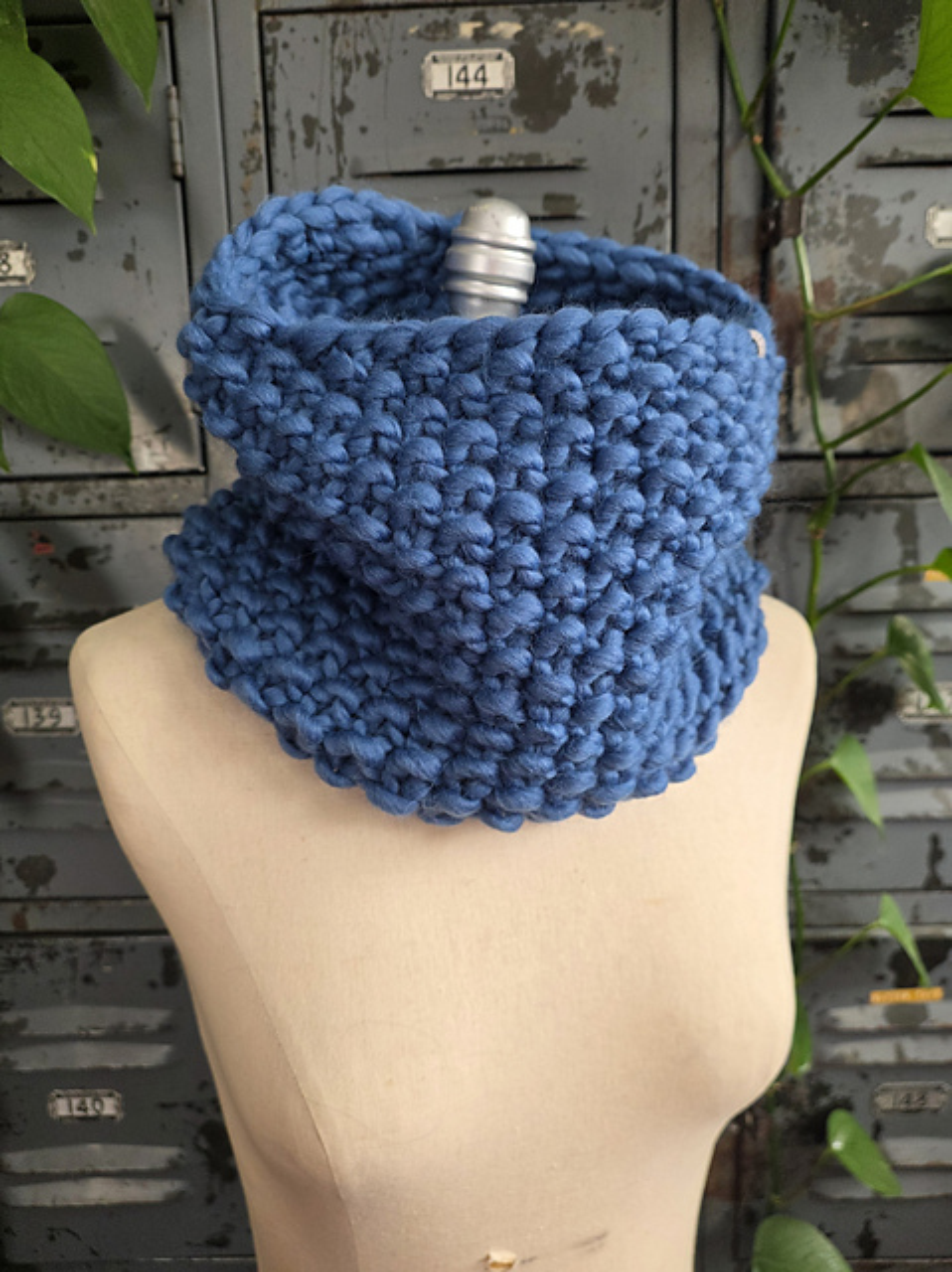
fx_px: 845
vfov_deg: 74.0
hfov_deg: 58.8
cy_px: 636
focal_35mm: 23
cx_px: 476
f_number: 1.7
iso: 200
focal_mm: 6.3
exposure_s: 1/120
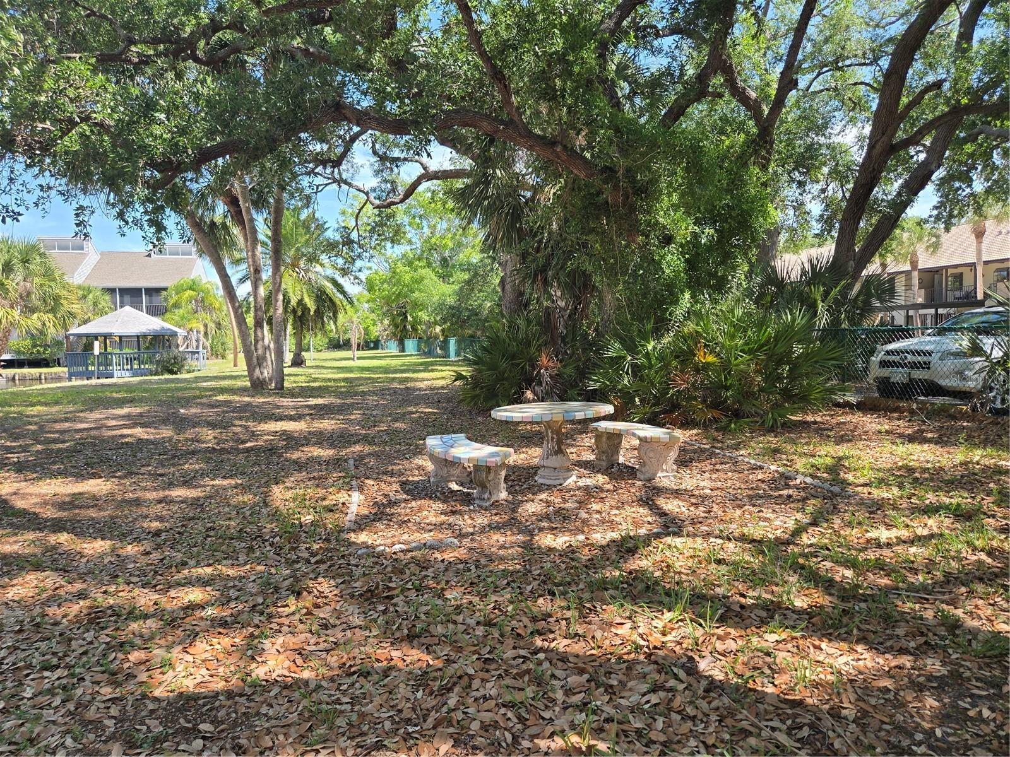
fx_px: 671
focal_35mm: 23
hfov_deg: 73.9
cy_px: 378
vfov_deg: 58.9
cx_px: 505
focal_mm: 5.4
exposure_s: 1/1606
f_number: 1.8
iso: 80
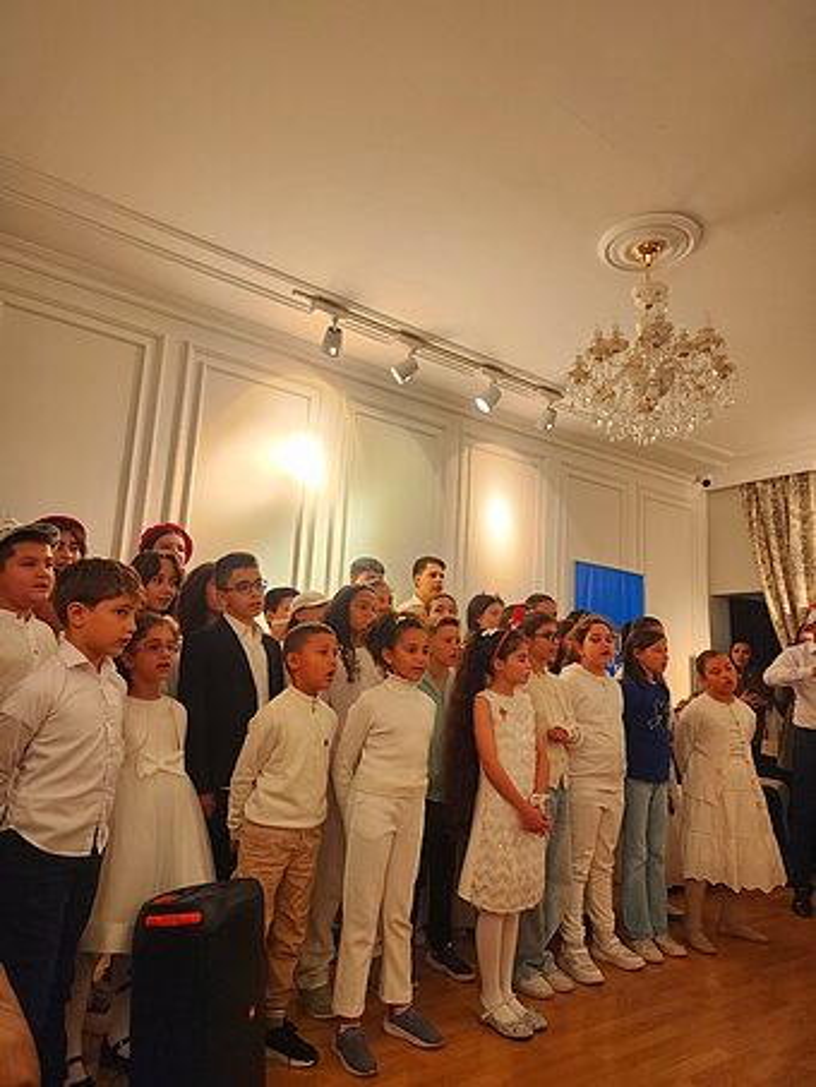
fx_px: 723
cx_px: 408
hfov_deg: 58.9
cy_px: 544
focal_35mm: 23
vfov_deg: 73.9
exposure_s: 1/100
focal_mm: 6.4
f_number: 1.8
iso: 125
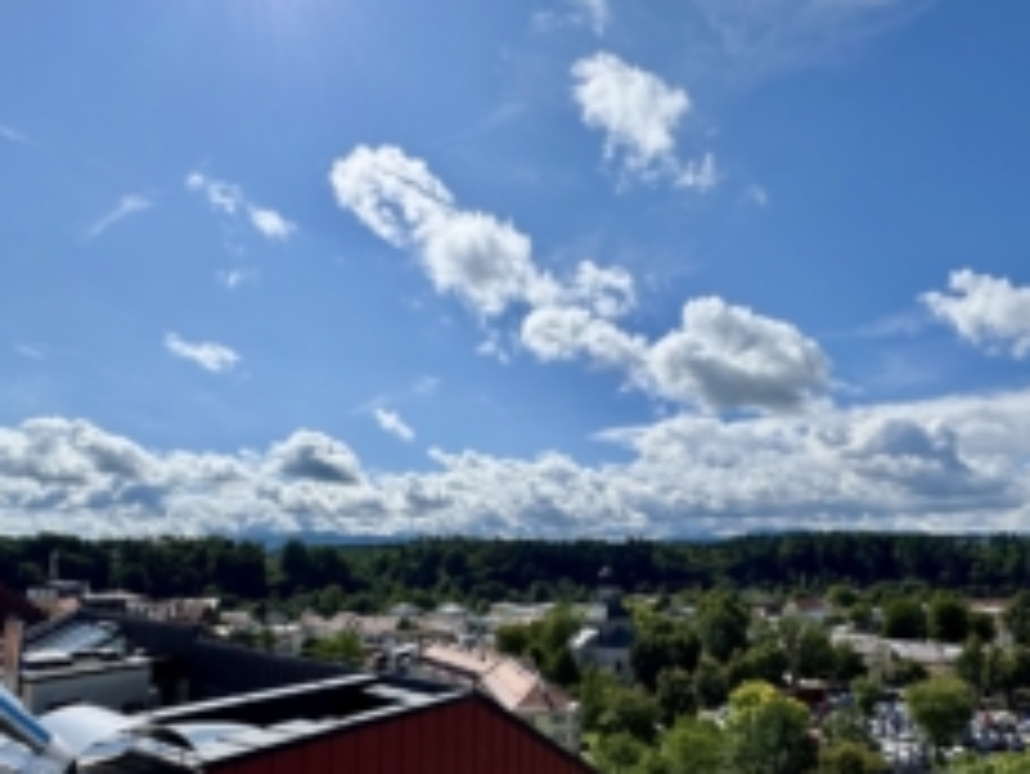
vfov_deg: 59.8
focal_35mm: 22
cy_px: 513
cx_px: 549
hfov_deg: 76.3
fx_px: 655
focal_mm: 2.22
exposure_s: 1/4132
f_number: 2.2
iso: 40
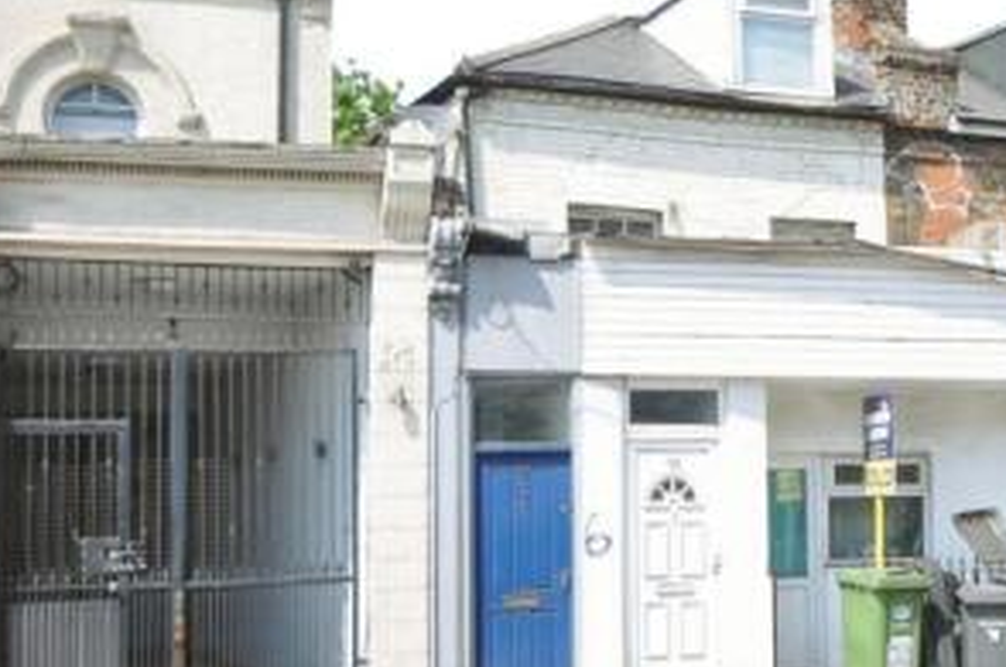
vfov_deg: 20.2
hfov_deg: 29.4
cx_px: 804
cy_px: 274
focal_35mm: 67
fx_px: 1869
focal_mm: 20
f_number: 10
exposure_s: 1/400
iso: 200
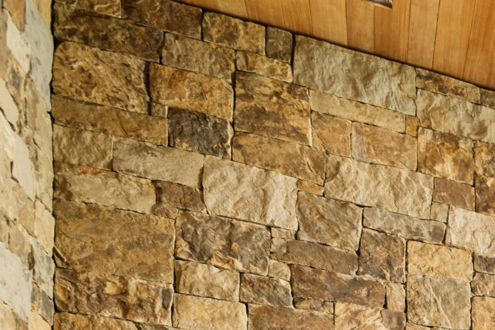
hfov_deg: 21.1
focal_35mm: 65
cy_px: 597
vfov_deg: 17.1
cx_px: 885
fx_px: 894
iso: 400
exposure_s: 1/10
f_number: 7.1
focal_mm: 17
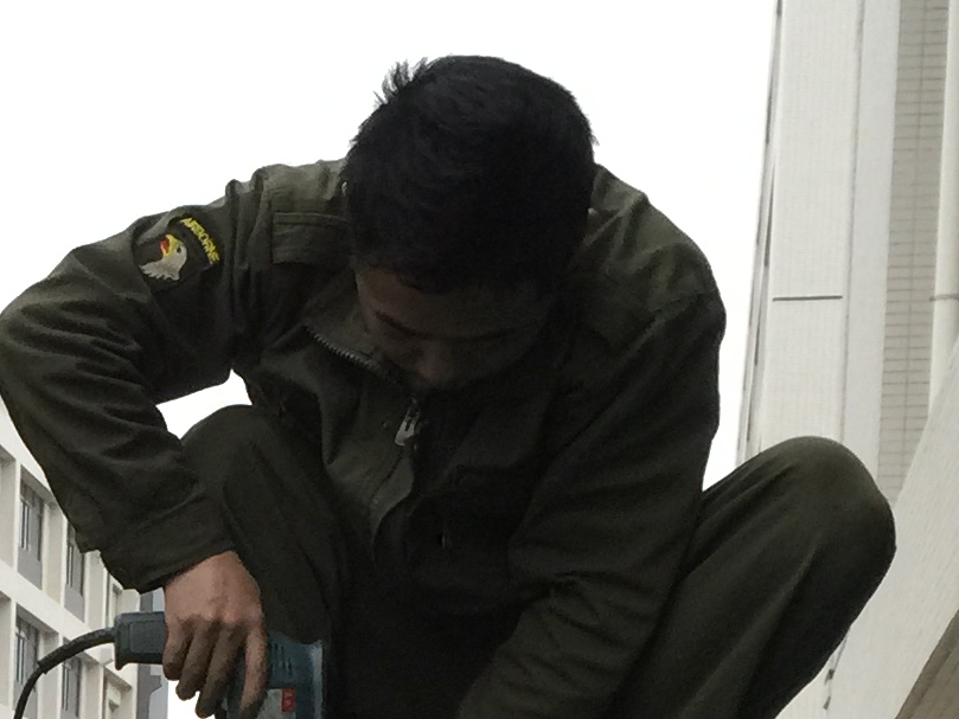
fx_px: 3242
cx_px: -202
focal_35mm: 117
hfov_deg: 16.1
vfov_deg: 11.8
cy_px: 1218
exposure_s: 1/30
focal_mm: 4.15
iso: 40
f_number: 2.2
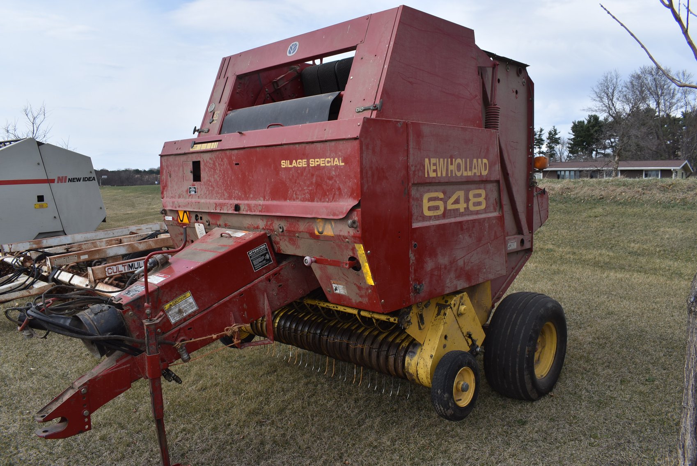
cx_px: 348
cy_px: 233
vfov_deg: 48.0
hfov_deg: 67.3
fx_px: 523
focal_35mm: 27
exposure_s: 1/200
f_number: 9
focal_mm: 18
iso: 100
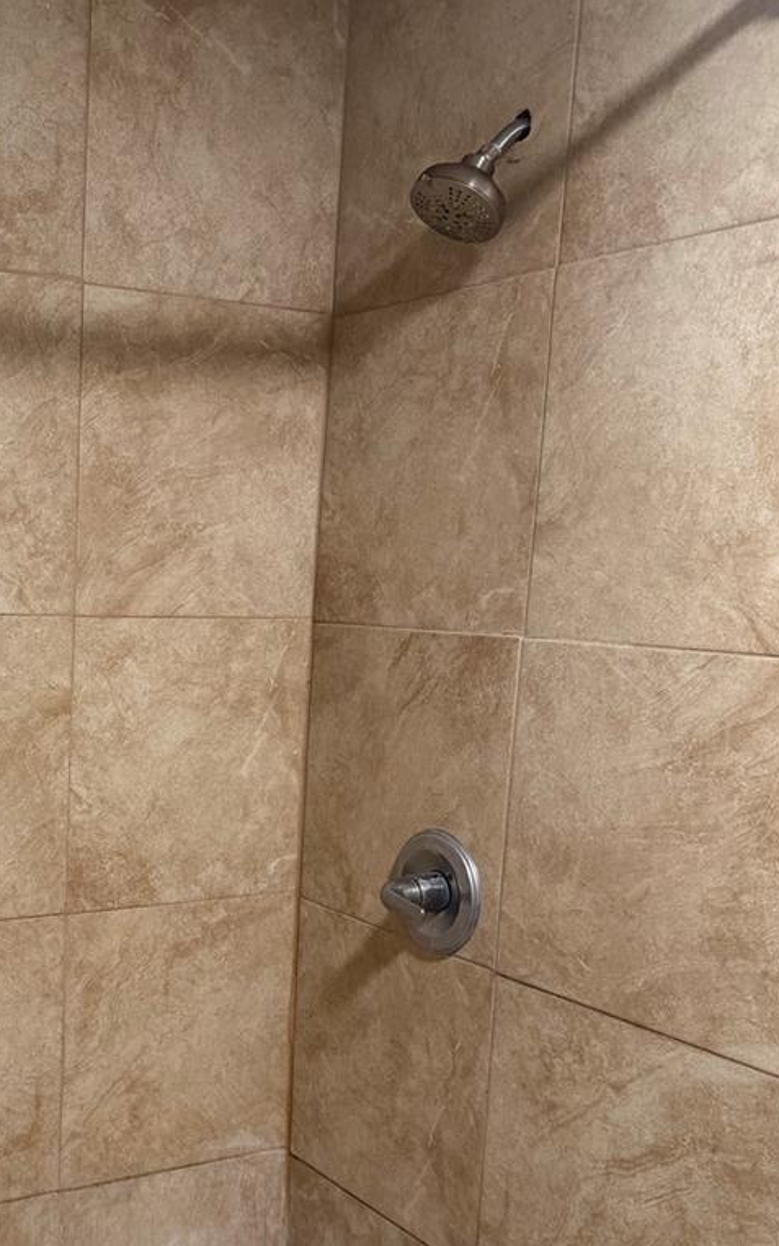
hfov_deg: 30.7
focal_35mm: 40
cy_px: 821
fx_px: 1358
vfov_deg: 48.5
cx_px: 87
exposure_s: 1/60
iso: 250
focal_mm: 6.76
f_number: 1.78
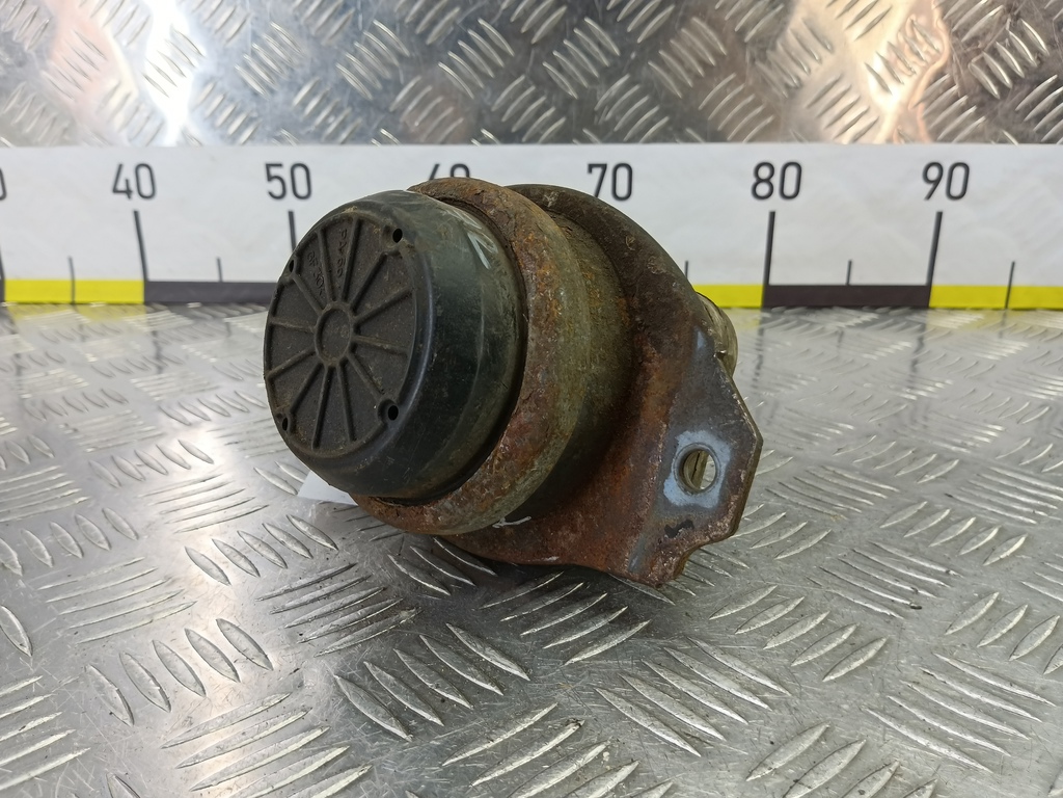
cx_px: 532
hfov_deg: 73.9
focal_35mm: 23
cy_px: 399
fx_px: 706
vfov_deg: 58.9
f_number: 1.6
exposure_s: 1/50
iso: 159
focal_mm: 4.11
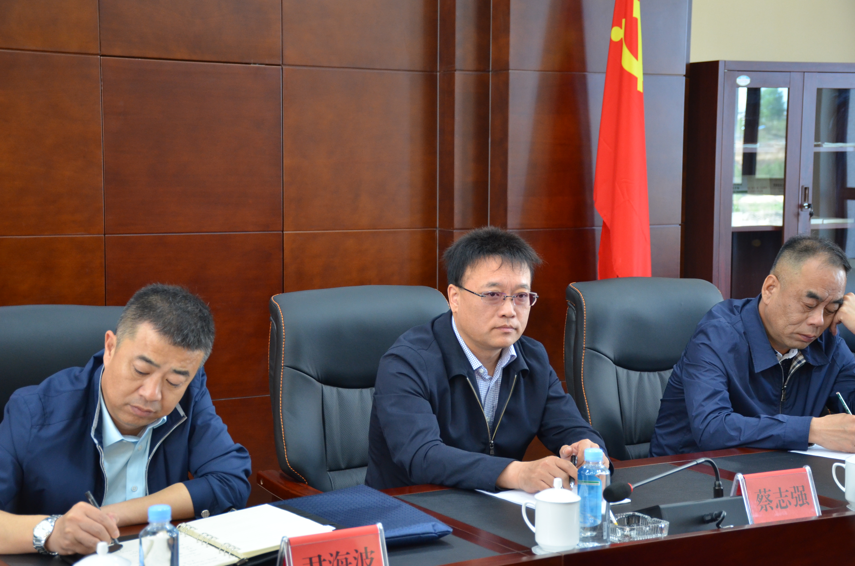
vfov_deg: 21.5
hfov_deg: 32.0
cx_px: 428
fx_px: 1493
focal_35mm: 63
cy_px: 283
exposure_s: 1/50
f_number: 4.5
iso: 800
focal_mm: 42
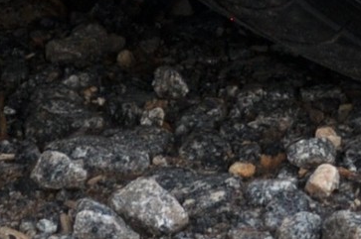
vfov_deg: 3.2
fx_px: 4136
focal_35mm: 413
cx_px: 738
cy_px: -519
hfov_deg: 4.9
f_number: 5.3
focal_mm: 40
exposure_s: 1/40
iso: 200
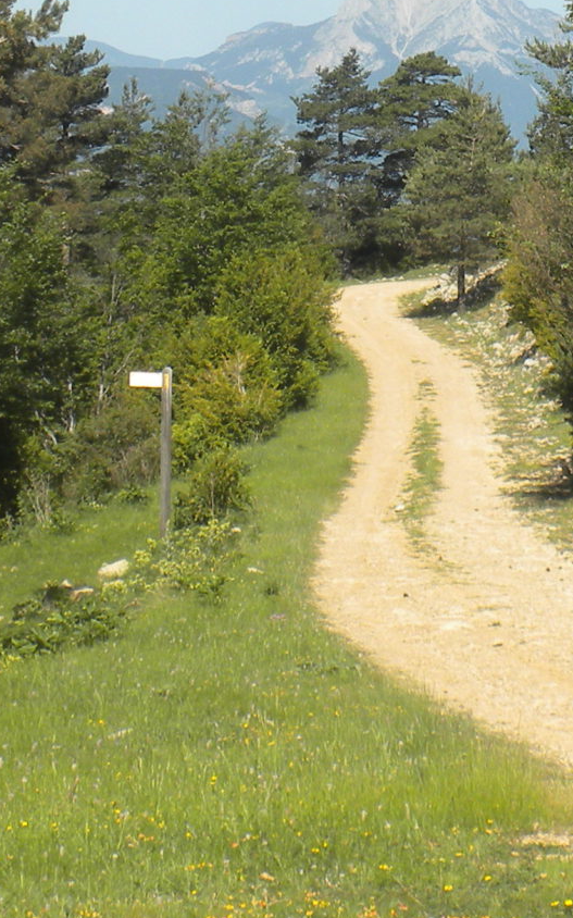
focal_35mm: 119
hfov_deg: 11.0
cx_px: 389
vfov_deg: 17.3
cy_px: 123
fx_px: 2975
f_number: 10
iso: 64
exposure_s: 1/86.1
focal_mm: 6.6
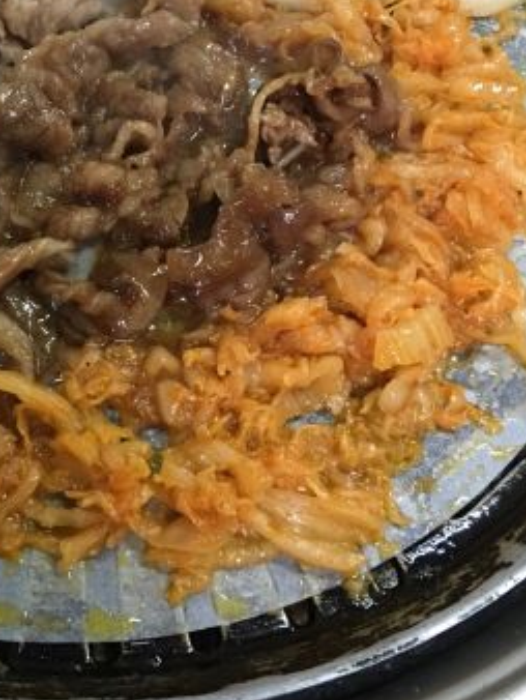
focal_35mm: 60
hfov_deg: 24.0
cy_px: 207
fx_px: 1214
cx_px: 82
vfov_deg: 31.8
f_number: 2.2
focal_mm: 4.15
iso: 125
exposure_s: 1/8
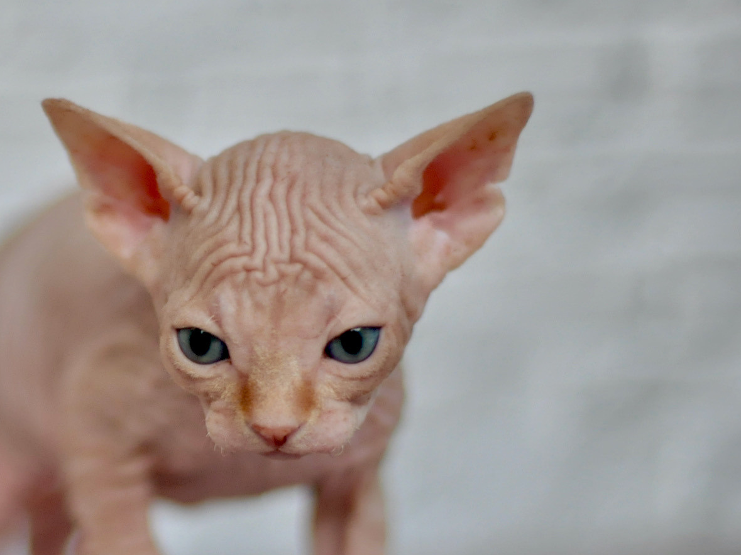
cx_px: 75
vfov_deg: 11.3
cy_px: 392
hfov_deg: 14.9
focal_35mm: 131
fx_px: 2804
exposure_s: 1/1250
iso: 800
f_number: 1.6
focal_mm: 50
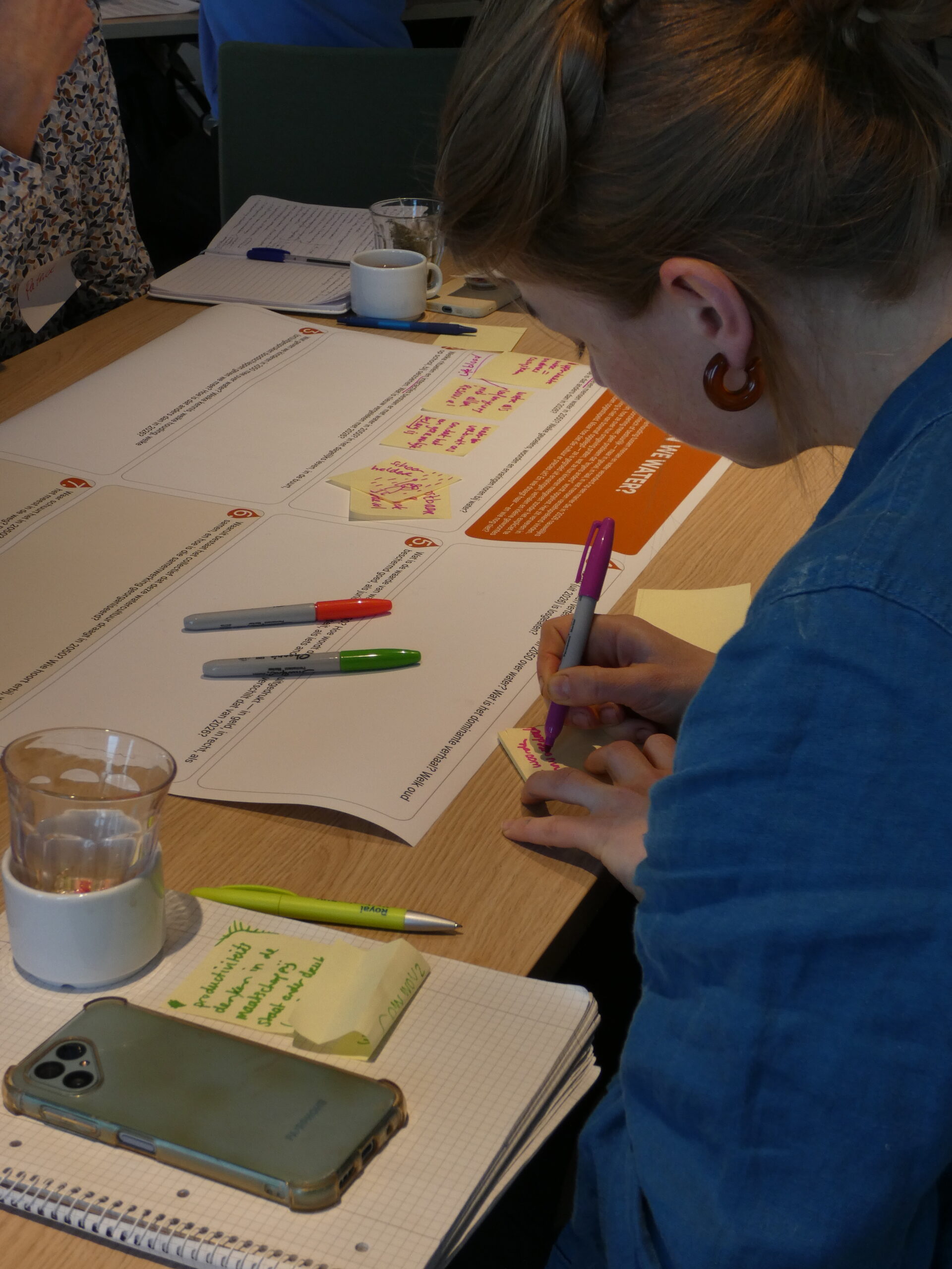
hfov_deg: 26.6
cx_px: 476
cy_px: 634
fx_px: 2017
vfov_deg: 34.9
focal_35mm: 55
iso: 125
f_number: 4
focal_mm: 9.9
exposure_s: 1/80
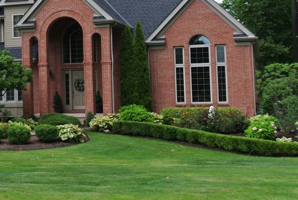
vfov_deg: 18.1
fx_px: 622
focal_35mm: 75
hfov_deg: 26.1
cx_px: 29
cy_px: 43
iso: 100
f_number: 4.2
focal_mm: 15.1
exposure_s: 1/80
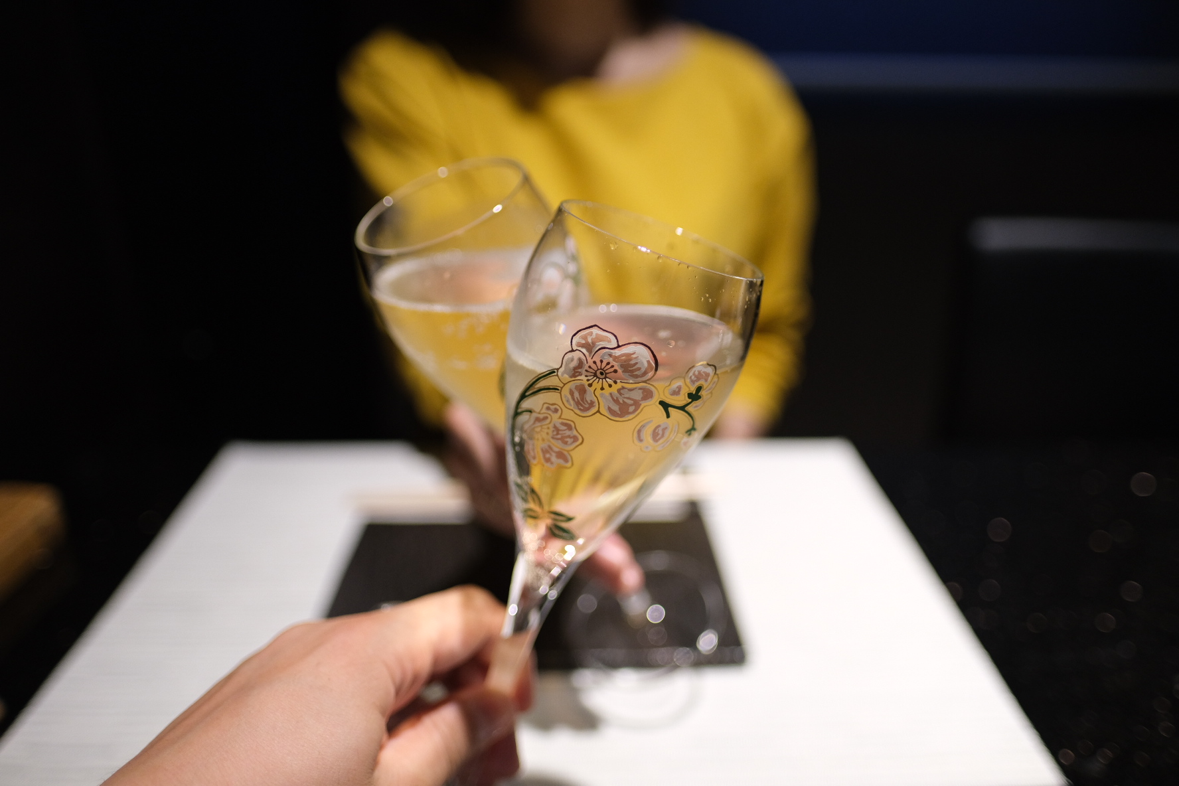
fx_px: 786
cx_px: 590
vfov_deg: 53.1
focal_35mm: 24
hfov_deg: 73.7
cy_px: 393
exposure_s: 1/210
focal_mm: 16
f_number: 1.4
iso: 1000
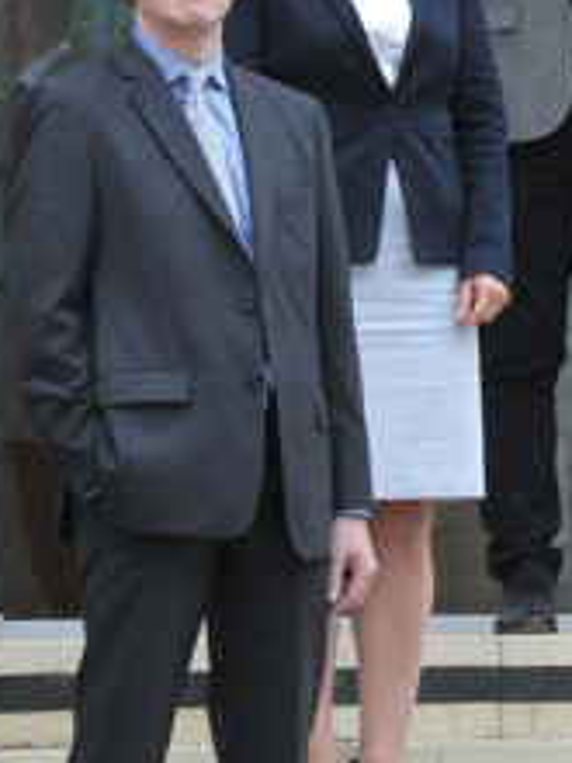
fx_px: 10333
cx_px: 1584
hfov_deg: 3.1
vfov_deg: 4.2
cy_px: 64
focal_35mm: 469
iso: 500
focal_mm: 105
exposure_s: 1/320
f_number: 6.3
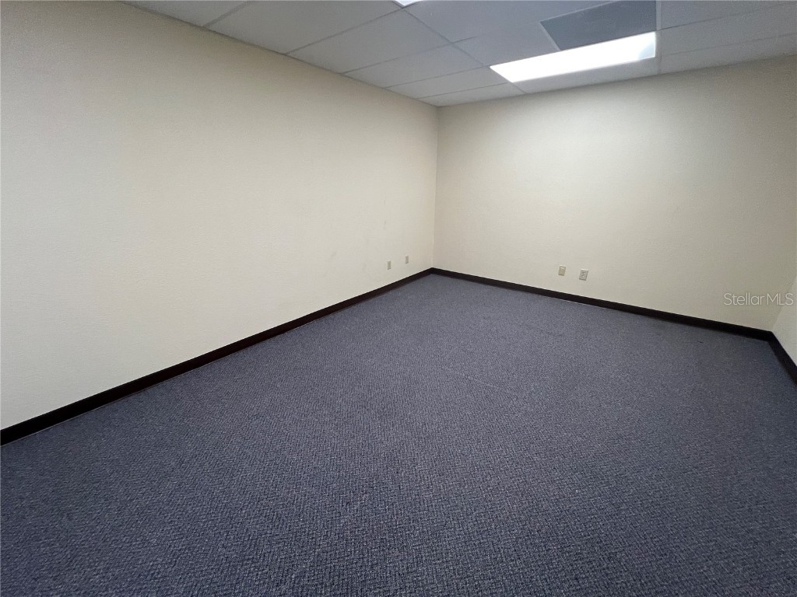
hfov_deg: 106.2
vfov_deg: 89.9
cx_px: 398
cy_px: 298
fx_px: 299
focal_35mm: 13
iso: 125
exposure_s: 1/120
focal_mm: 1.57
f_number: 1.8
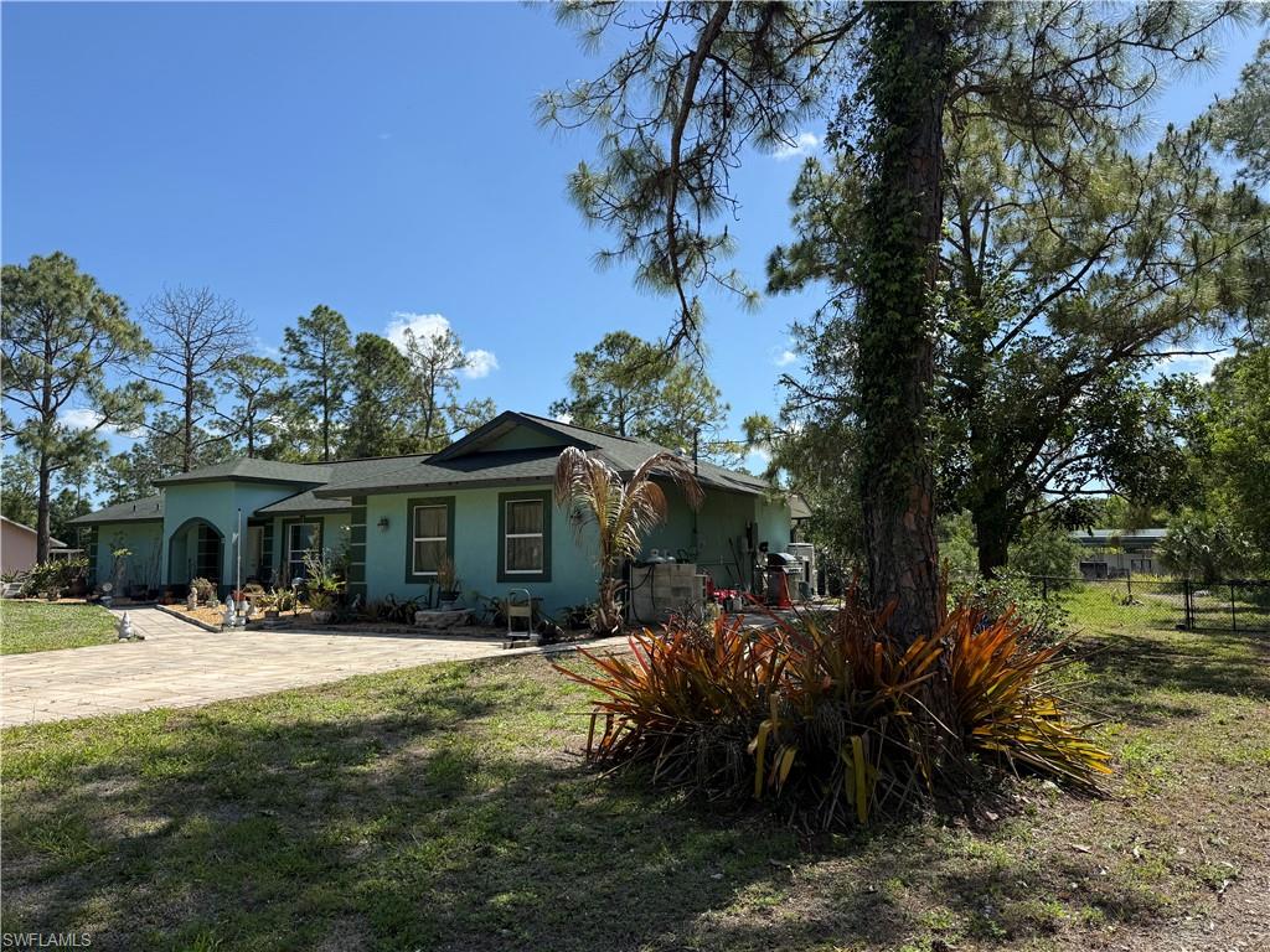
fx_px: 881
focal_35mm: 24
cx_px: 635
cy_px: 476
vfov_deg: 56.8
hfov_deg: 71.6
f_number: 1.78
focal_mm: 6.76
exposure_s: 1/3584
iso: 80
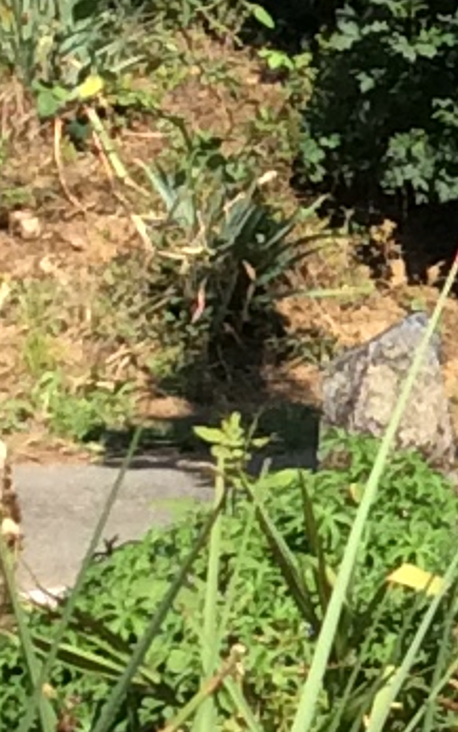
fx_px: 5051
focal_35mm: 253
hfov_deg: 5.0
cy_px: 112
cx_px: 1157
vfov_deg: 8.3
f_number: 2.4
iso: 32
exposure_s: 1/880
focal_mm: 3.3
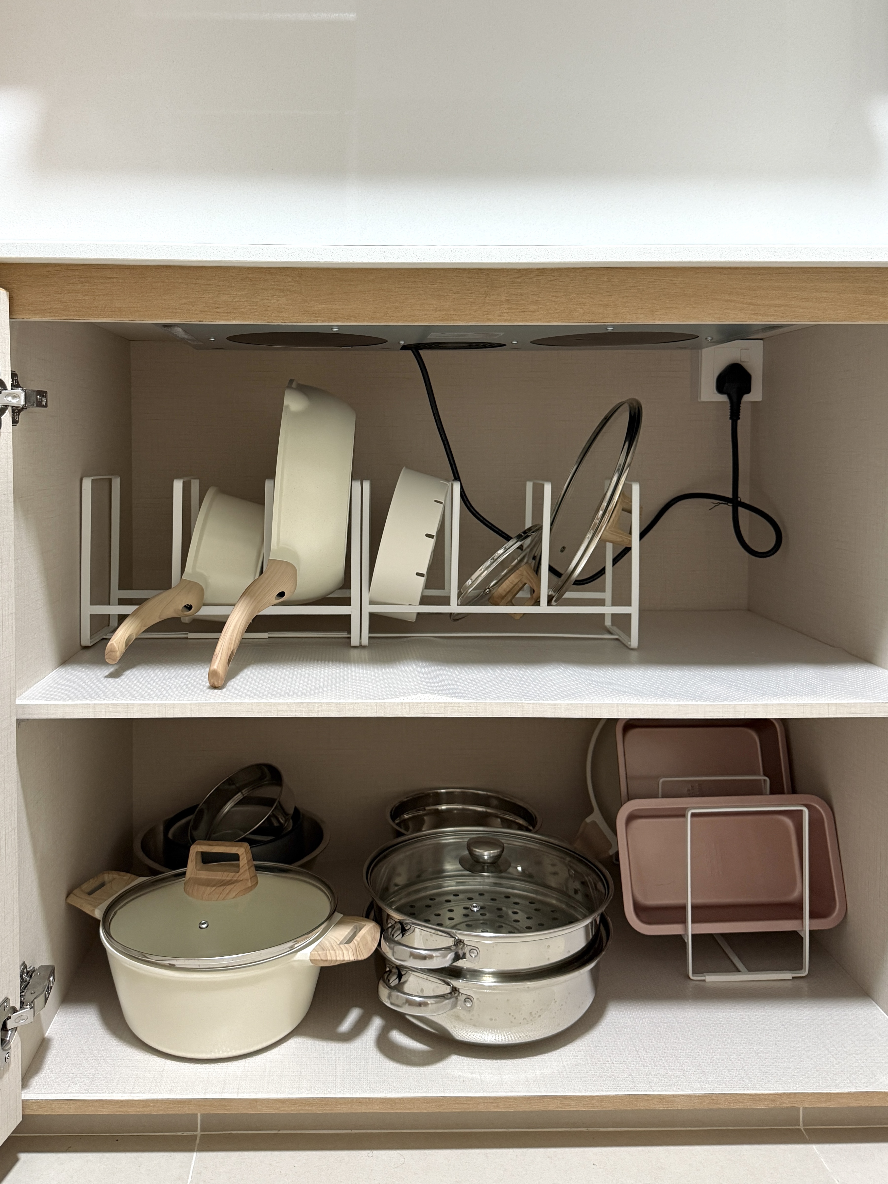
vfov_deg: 71.6
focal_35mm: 24
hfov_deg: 56.8
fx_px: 821
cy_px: 592
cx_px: 444
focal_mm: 6.76
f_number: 1.78
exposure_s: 1/50
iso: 250
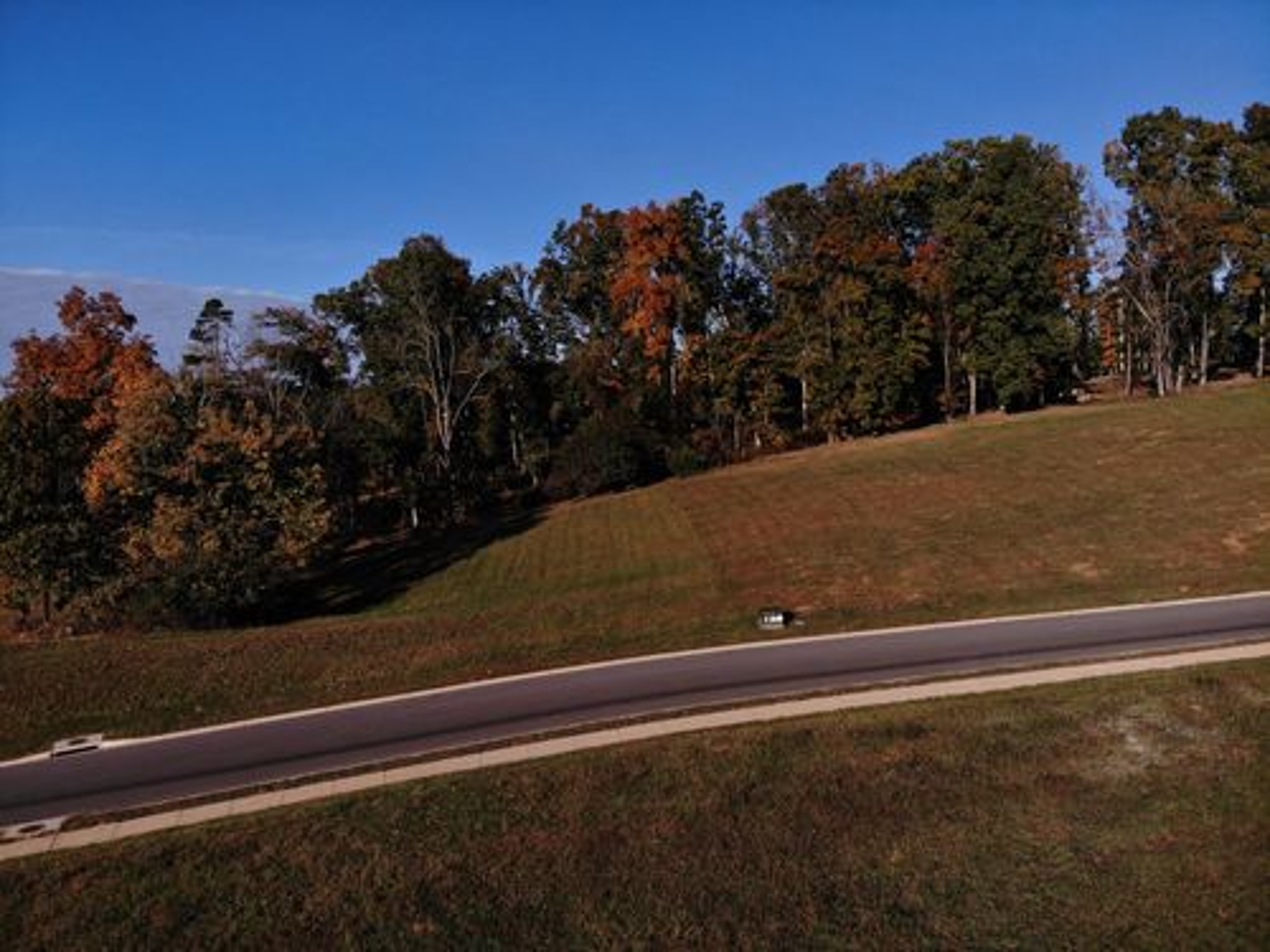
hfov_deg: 71.6
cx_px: 635
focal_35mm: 24
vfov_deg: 56.8
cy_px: 476
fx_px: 881
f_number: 2.8
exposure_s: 1/1250
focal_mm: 4.5
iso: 100
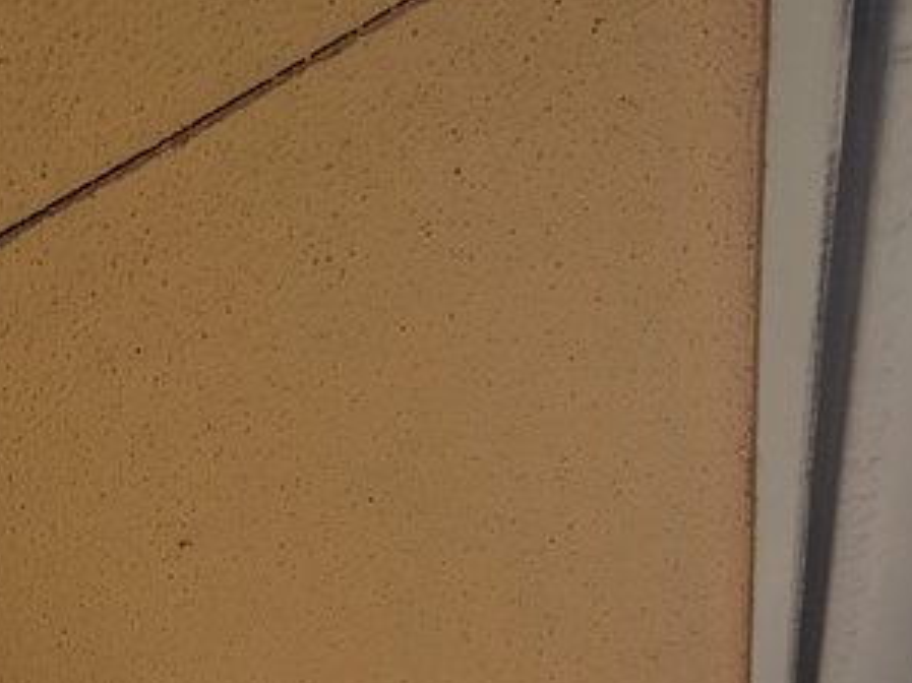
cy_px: 1070
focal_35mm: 45
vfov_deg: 24.0
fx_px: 1185
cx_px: 149
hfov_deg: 39.9
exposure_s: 1/164
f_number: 2.2
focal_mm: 1.83
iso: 49
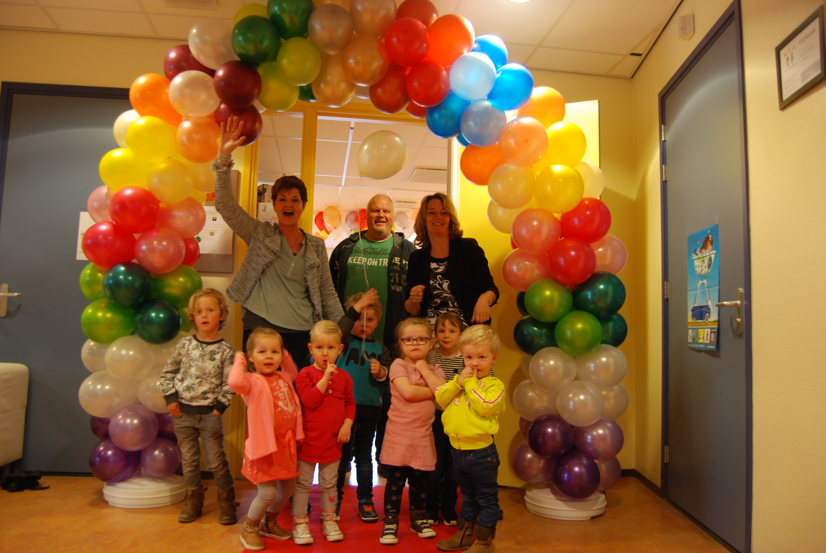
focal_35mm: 27
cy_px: 276
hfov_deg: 67.3
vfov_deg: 48.0
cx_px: 413
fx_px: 620
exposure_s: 1/13
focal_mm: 18
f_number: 3.5
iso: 400
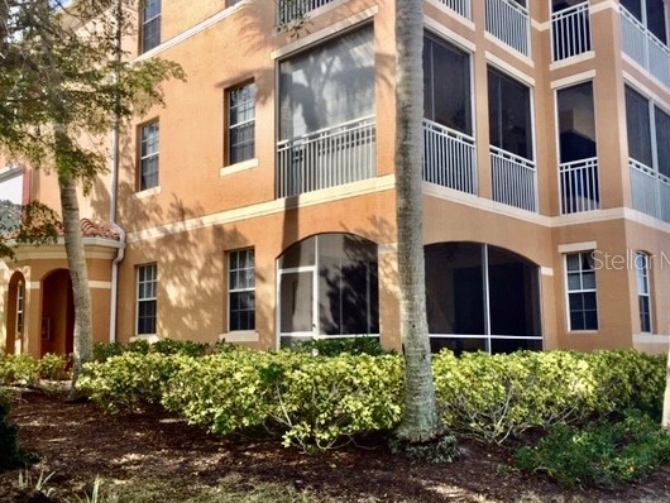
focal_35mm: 35
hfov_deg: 52.5
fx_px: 678
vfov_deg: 40.7
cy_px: 259
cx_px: 305
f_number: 2.2
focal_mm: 4.15
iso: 32
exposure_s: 1/1319
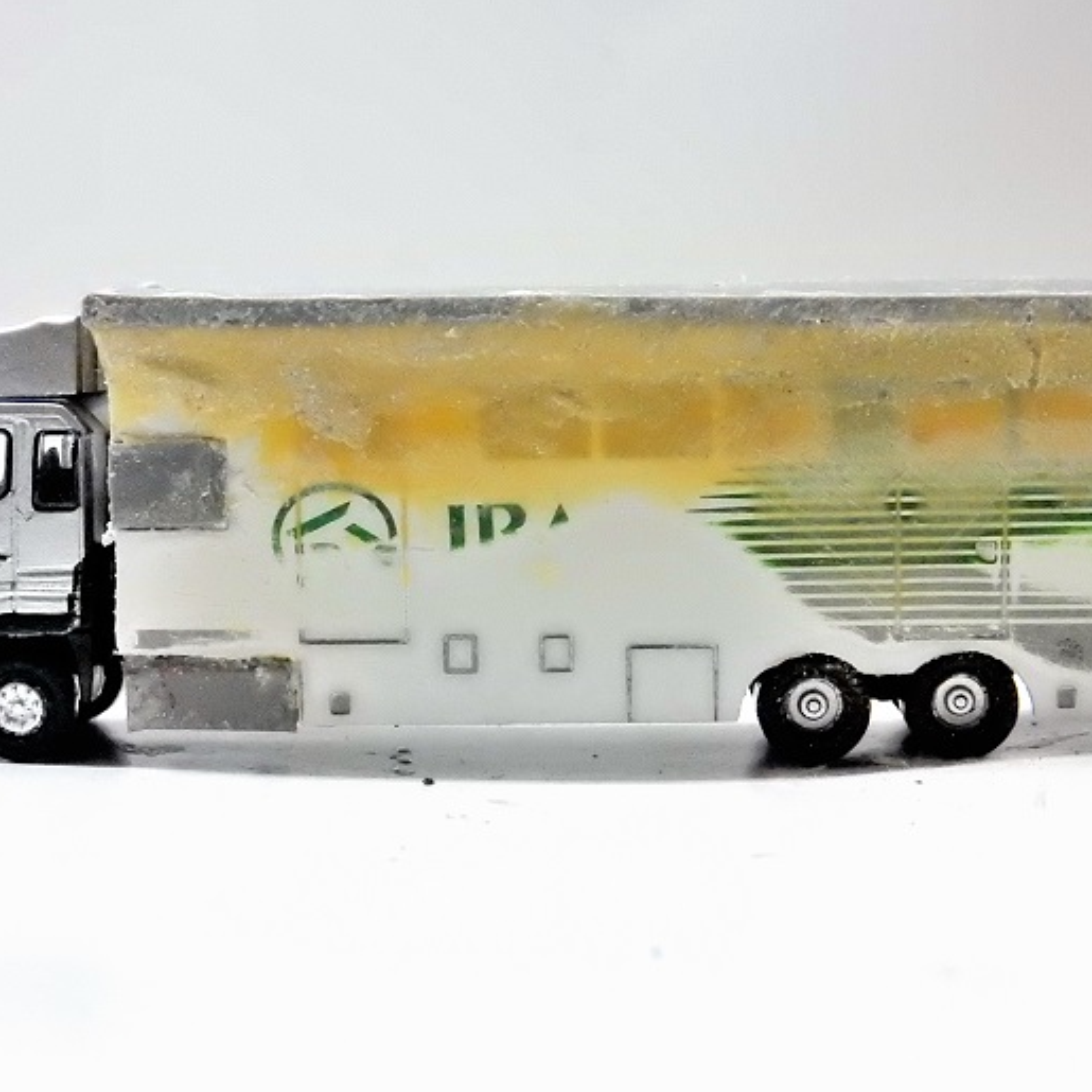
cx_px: 560
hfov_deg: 24.0
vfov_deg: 24.0
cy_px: 543
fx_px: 2570
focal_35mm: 72
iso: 3200
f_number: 4.5
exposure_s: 1/200
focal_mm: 10.7
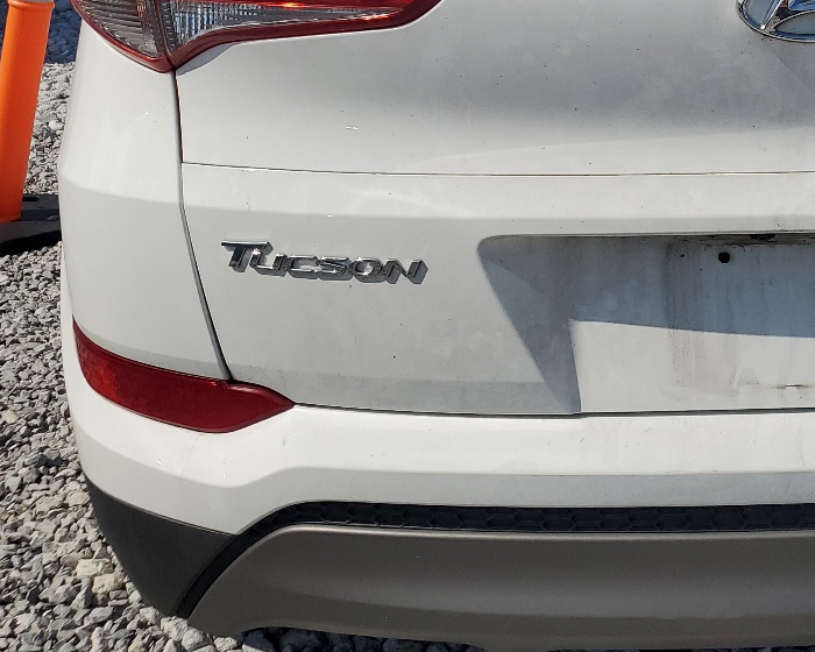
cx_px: 764
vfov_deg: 25.4
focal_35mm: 58
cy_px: 61
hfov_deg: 30.7
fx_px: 1399
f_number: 1.5
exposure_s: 1/10000
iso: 50
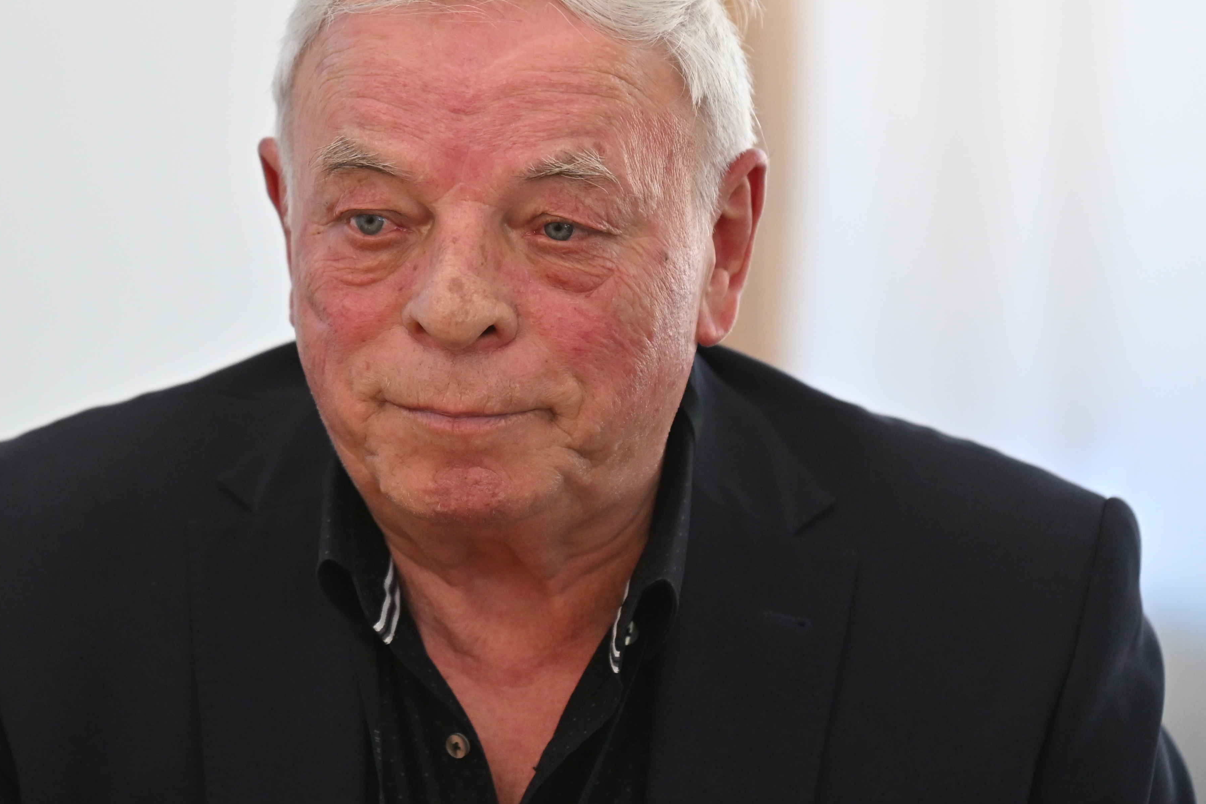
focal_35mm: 335
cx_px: 482
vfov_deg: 4.1
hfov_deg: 6.2
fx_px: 11221
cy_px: 261
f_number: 2.8
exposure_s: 1/640
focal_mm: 200
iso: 2000
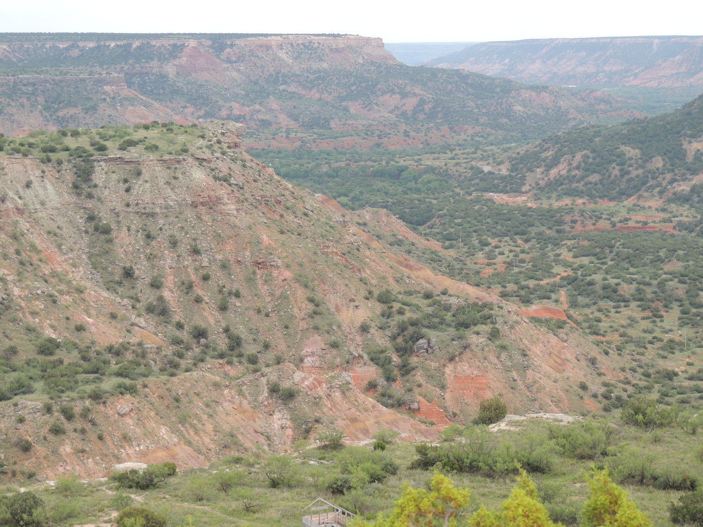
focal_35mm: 85
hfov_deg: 23.0
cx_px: 352
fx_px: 1726
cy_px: 264
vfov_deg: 17.4
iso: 100
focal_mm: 15.1
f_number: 4
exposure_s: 1/400
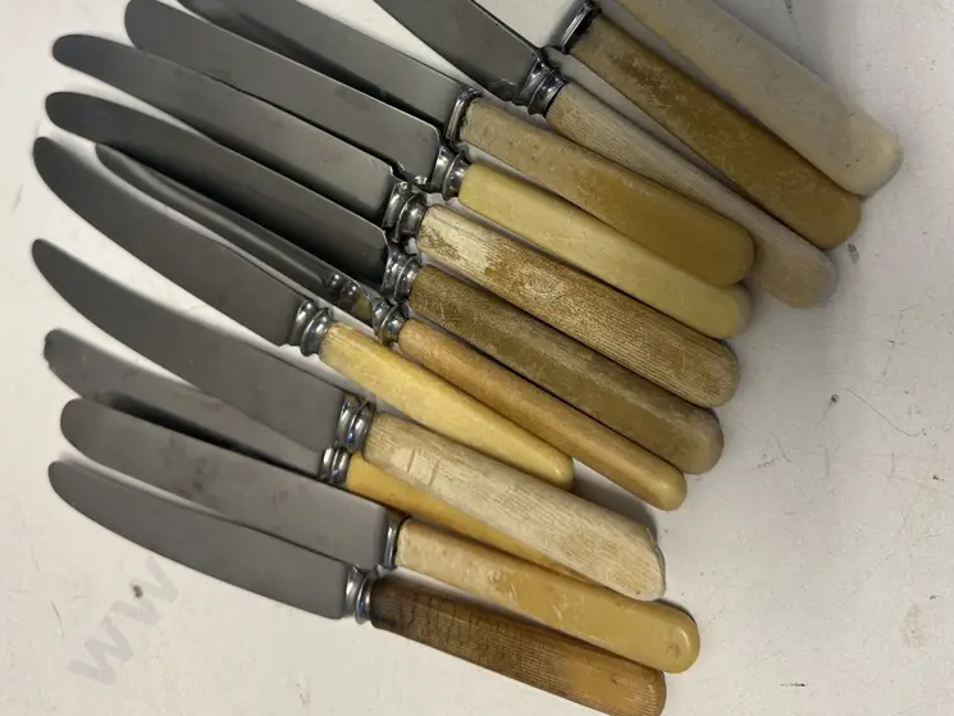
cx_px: 475
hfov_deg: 55.3
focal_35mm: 33
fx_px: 910
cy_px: 159
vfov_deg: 41.4
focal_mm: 6.86
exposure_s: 1/100
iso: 160
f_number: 1.78
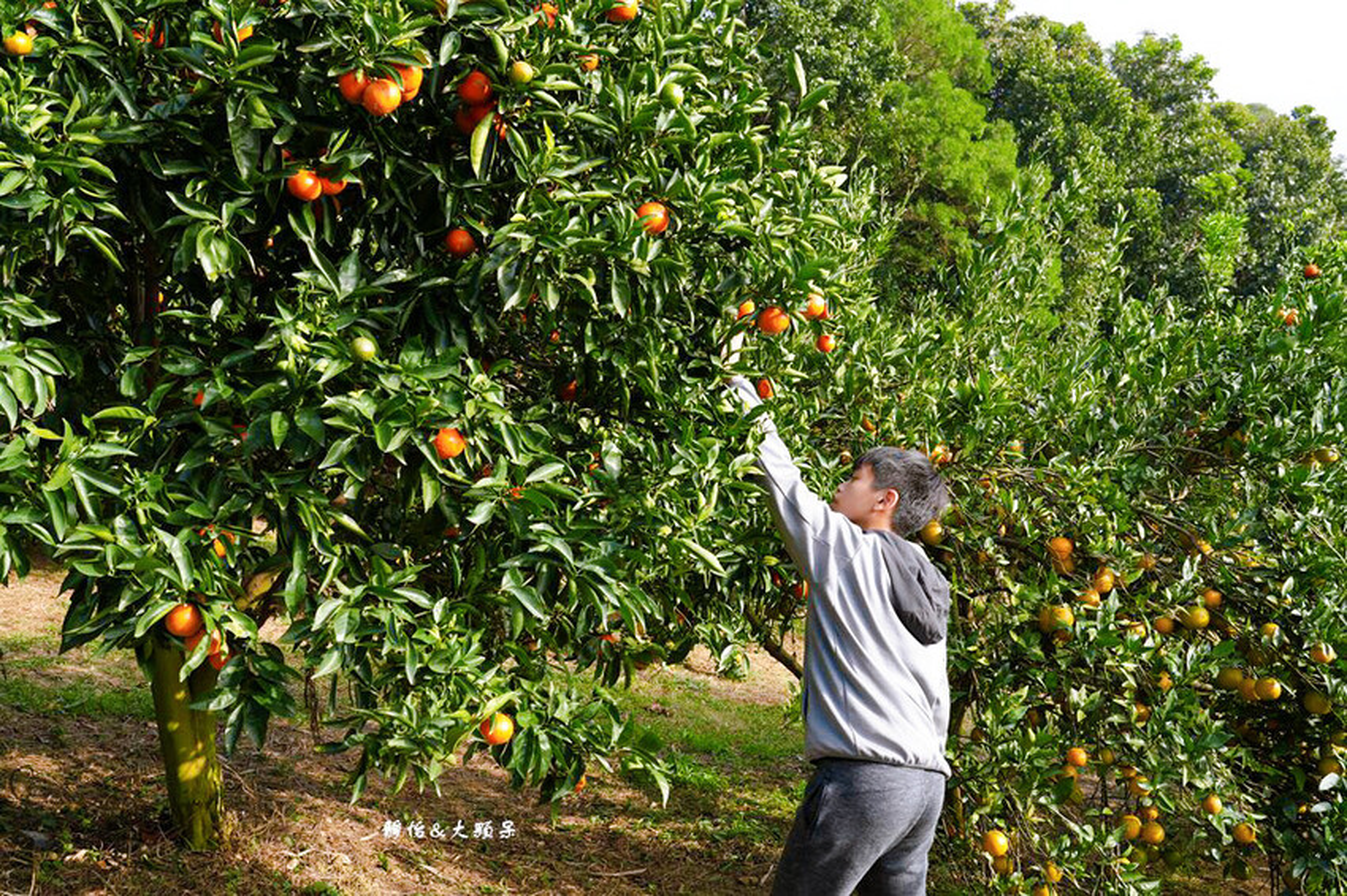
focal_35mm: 33
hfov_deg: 57.2
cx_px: 674
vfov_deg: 39.9
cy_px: 448
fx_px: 1234
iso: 320
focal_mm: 33
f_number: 8
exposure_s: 1/200
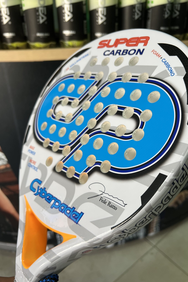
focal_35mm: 28
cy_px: 145
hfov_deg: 46.4
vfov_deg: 65.5
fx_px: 219
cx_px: 100
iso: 40
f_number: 1.5
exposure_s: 1/169
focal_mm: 5.7
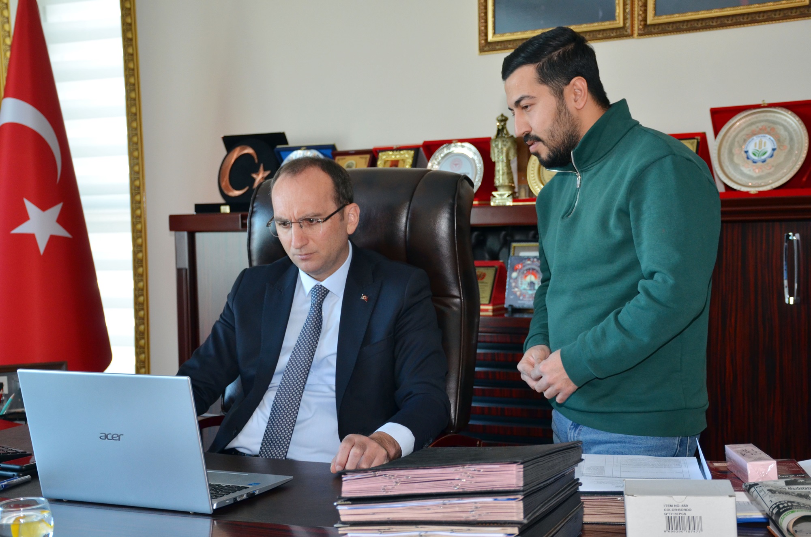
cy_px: 268
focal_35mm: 57
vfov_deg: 23.7
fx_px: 1281
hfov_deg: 35.1
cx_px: 406
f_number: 4.2
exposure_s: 1/60
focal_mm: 38
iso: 800
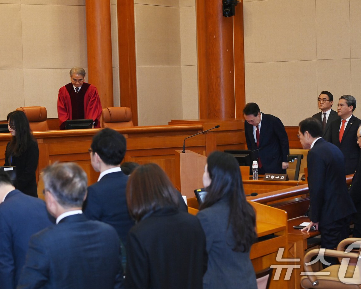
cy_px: 144
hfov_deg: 21.0
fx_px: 972
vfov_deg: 16.9
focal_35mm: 91
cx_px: 176
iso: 3200
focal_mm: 80
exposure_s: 1/320
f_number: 5.6
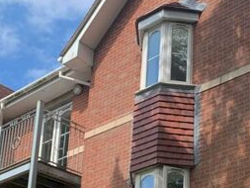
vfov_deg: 18.9
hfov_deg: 25.7
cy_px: 249
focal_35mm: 72
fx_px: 520
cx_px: 248
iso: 25
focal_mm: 4.25
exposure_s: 1/534
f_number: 1.8
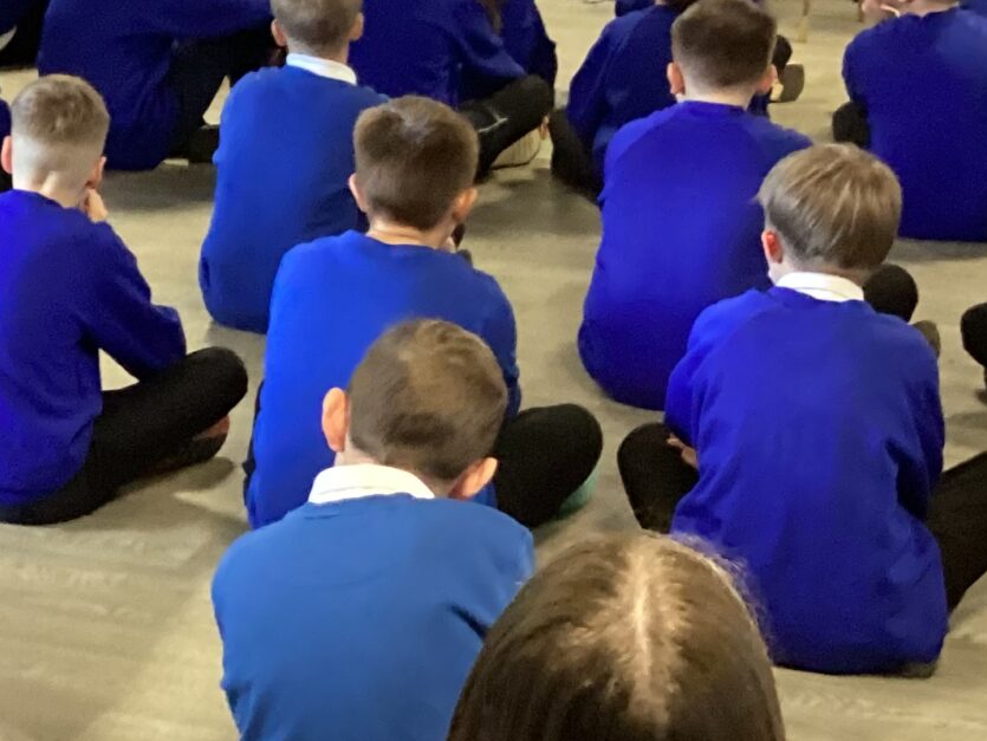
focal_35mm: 95
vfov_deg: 15.6
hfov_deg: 20.3
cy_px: 282
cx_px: 132
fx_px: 2710
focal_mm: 3.3
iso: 400
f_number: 2.4
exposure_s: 1/33
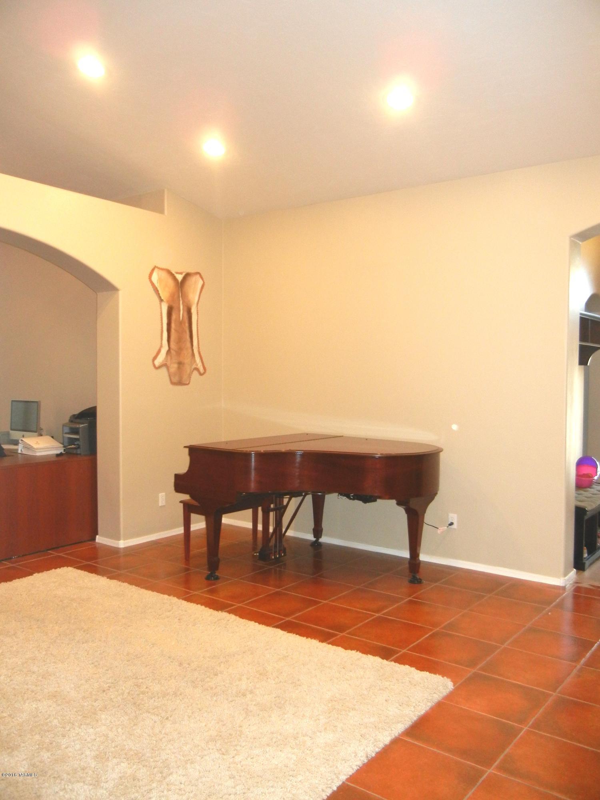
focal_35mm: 30
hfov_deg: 46.8
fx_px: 693
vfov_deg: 60.0
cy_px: 400
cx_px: 300
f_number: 3.5
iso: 368
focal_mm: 5.4
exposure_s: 1/30
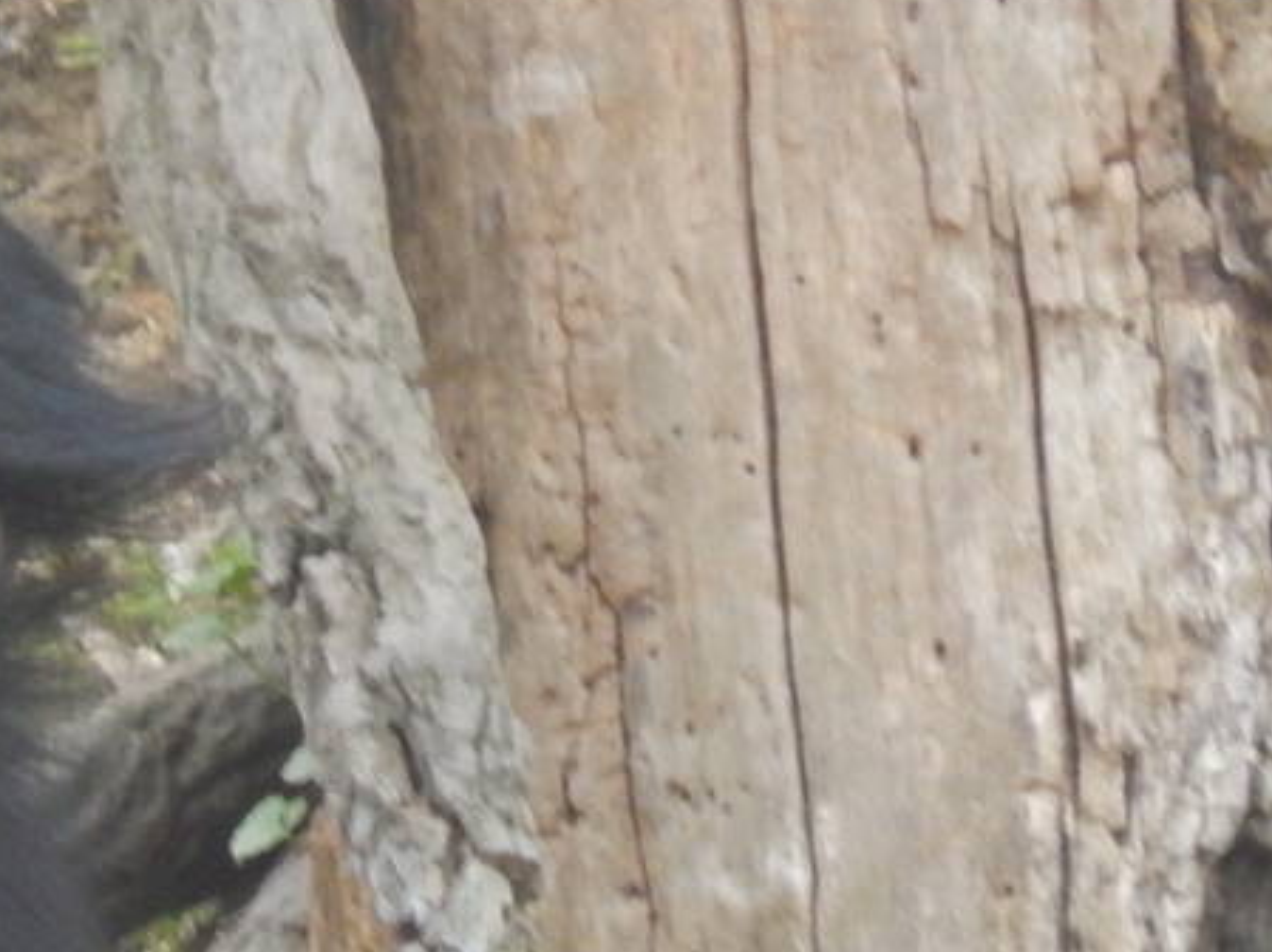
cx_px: -261
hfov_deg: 0.8
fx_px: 88414
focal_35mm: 2408
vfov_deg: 0.6
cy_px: 1476
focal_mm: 120
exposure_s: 1/100
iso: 400
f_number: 5.8
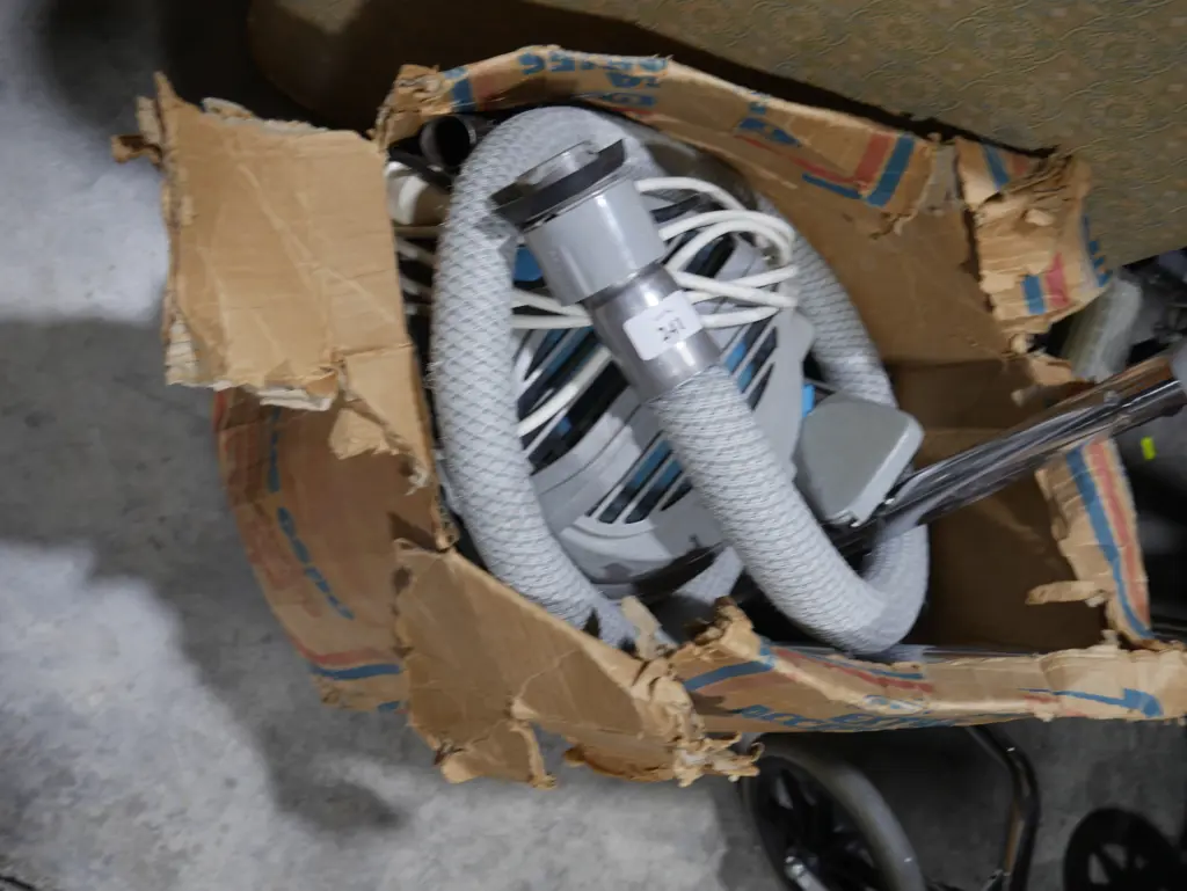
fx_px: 1441
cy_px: 446
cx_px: 594
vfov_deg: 34.4
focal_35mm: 42
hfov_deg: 44.8
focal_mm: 21
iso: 200
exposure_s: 1/60
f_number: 4.6
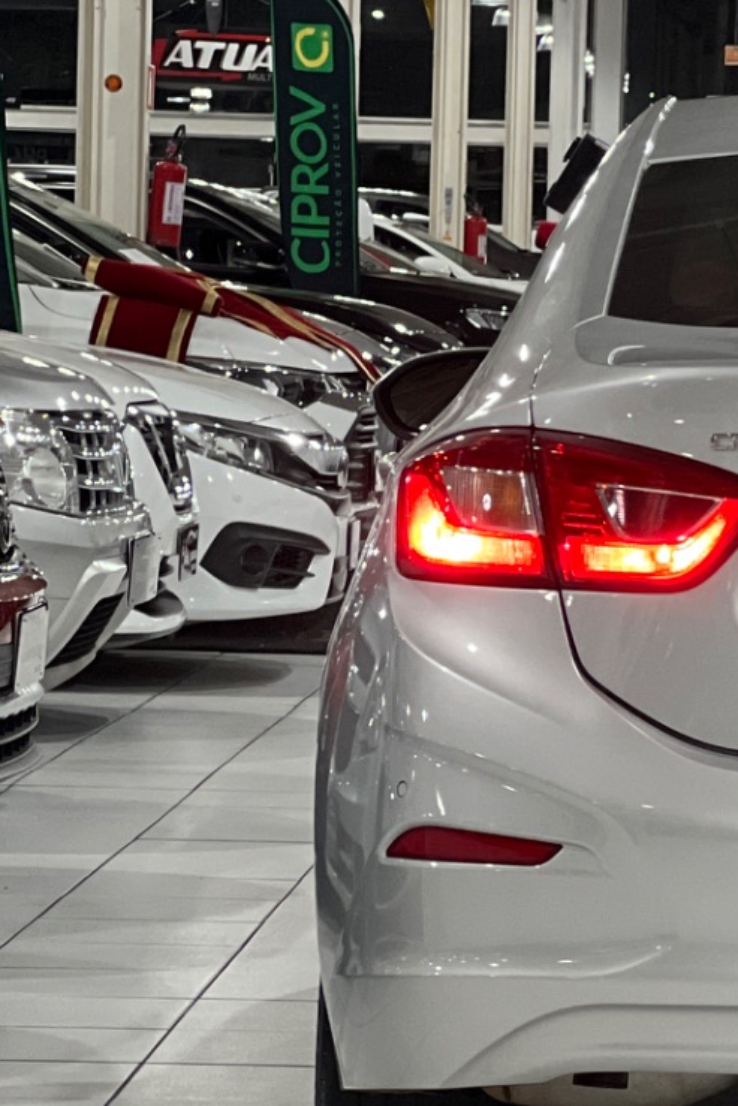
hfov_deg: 6.5
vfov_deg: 9.9
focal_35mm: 208
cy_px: 576
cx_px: 1054
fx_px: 6393
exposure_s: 1/40
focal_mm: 9
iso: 320
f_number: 2.8
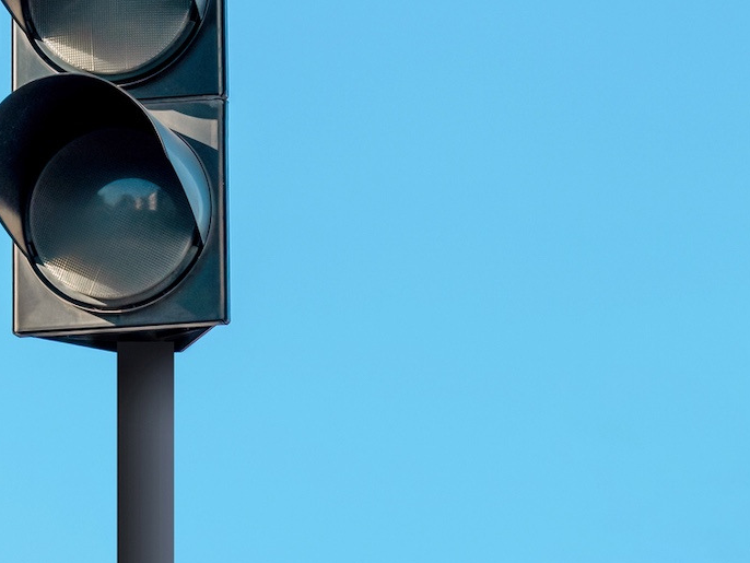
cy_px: 18
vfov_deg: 4.6
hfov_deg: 6.1
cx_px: -276
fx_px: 7001
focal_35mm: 323
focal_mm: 120
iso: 100
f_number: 5.6
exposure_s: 1/800
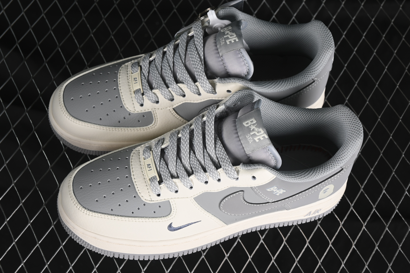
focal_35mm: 75
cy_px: 136
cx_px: 205
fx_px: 854
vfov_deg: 18.2
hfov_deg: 27.0
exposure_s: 1/80
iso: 160
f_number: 7.1
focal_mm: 50
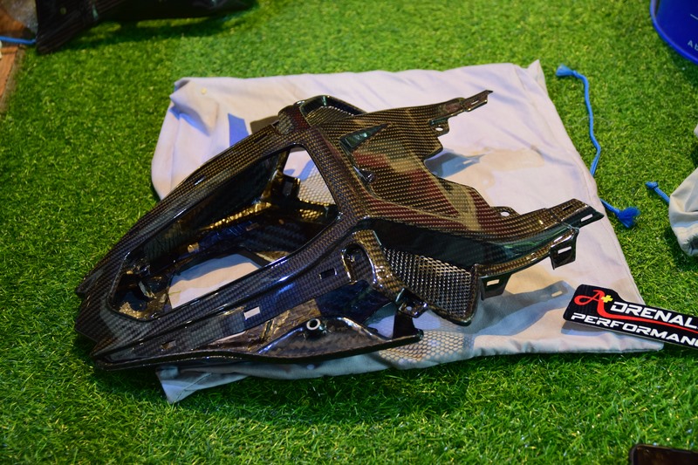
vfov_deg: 26.5
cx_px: 349
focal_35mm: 51
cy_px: 232
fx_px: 989
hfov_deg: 38.9
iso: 1250
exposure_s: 1/40
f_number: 3.3
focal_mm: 34
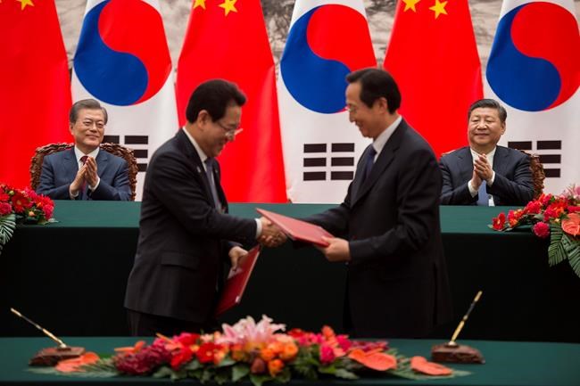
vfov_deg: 10.2
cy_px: 193
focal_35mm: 135
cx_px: 290
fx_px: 2174
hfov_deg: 15.2
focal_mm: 135
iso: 1000
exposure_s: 1/500
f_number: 2.8
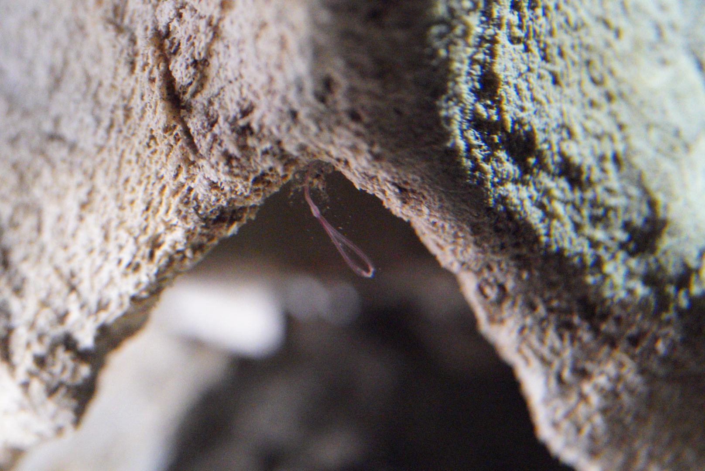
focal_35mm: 135
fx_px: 2646
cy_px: 236
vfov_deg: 10.2
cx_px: 352
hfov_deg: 15.2
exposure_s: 1/60
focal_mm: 90
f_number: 3.5
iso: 16000
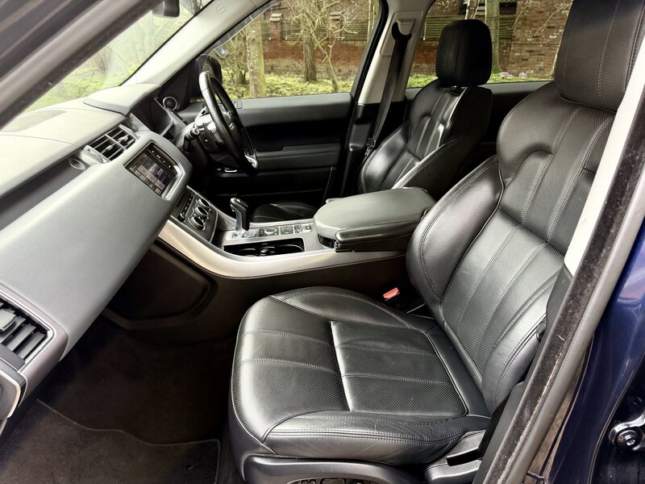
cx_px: 322
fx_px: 447
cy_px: 242
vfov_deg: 56.8
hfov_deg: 71.6
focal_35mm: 24
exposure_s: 1/177
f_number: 1.78
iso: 200
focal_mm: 6.76
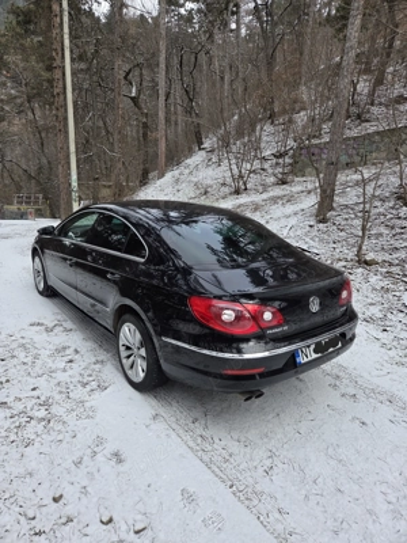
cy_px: 272
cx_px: 204
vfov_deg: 73.9
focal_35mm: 23
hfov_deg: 58.9
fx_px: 361
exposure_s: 1/1429
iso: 80
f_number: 1.8
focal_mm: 5.4
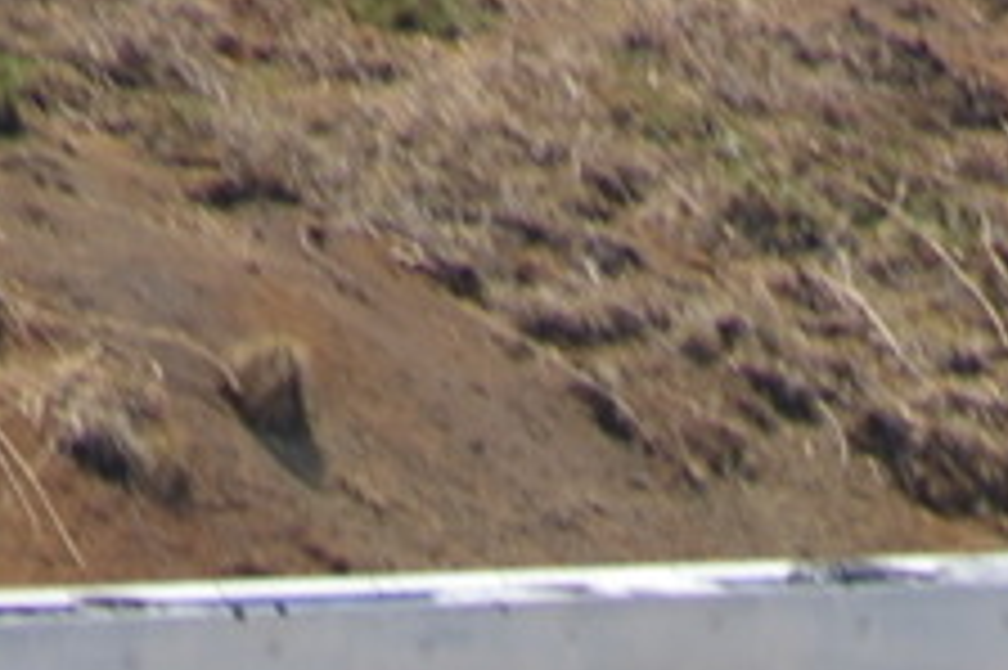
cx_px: 922
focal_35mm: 1718
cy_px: 1520
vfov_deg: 0.8
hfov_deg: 1.2
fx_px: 48067
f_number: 8
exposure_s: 1/500
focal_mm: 250
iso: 200
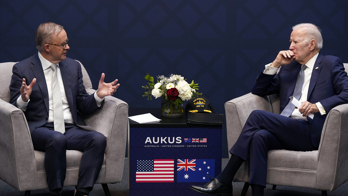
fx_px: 1181
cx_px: 176
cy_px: 110
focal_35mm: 128
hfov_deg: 16.8
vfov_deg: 9.5
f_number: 3.5
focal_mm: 107
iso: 1250
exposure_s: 1/400
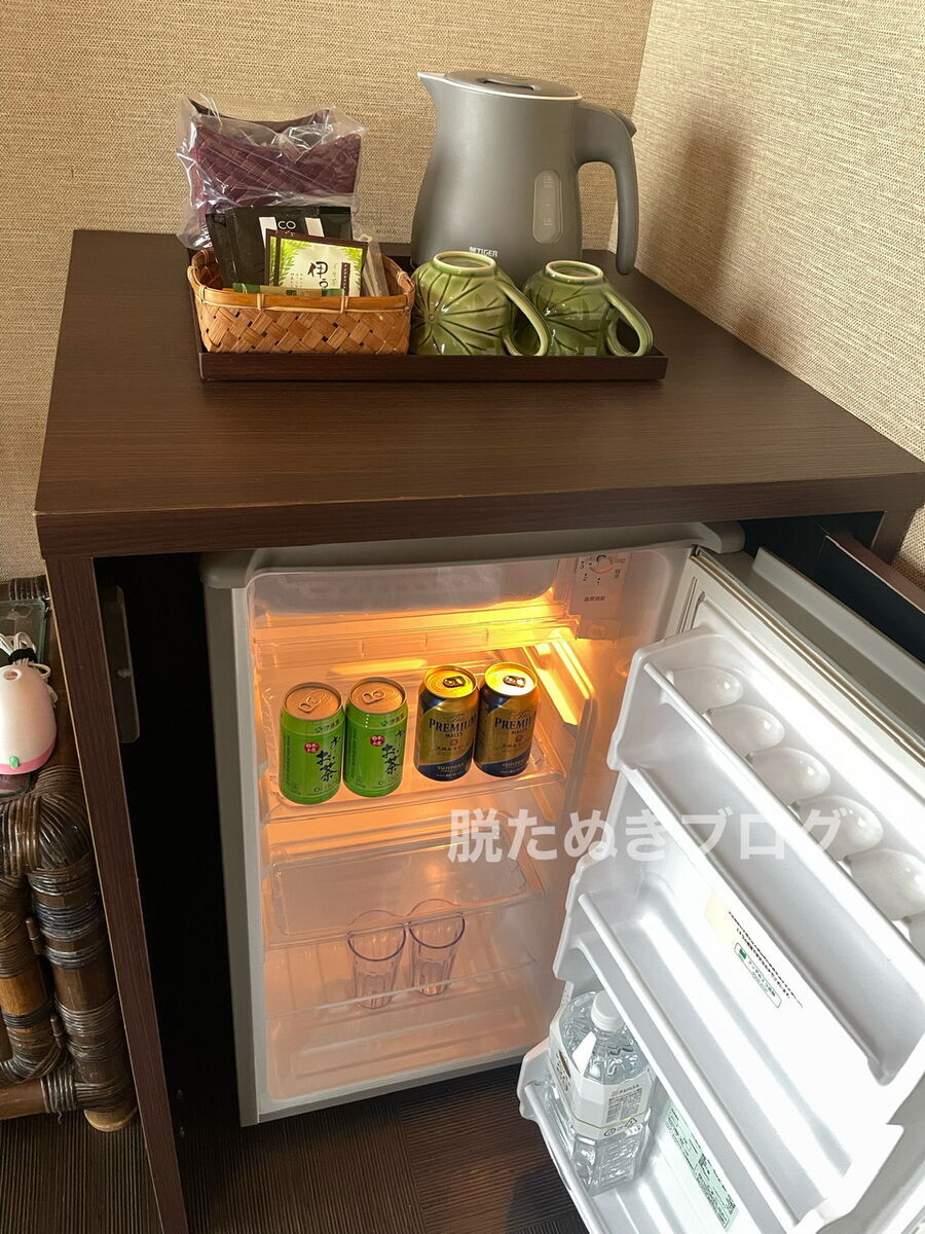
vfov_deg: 67.3
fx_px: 926
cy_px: 617
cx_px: 462
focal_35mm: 26
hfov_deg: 53.1
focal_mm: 4.2
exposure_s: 1/50
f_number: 1.6
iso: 250
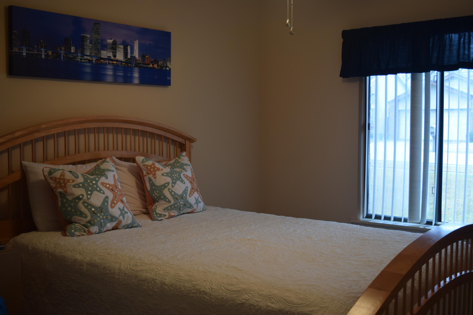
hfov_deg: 45.0
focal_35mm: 44
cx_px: 236
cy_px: 158
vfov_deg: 30.8
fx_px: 571
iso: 400
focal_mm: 29
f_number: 4.2
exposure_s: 1/60
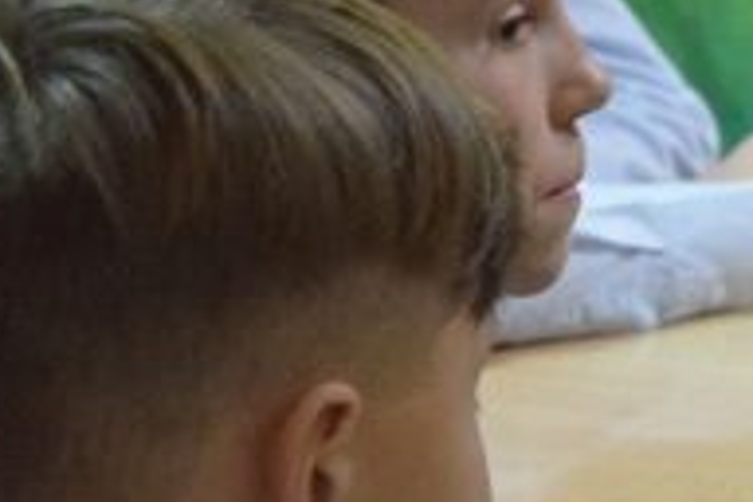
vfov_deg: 3.3
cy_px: -416
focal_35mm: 411
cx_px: 1349
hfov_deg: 5.0
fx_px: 8596
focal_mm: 70
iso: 5600
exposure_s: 1/60
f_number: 5.3
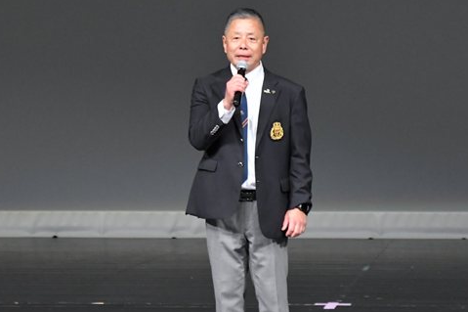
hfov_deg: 4.0
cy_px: 218
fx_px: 6627
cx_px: 226
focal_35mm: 510
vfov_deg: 2.7
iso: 5000
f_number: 5.6
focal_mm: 210
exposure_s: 1/400
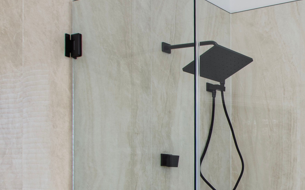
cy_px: 188
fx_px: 399
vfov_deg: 25.6
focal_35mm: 48
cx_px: 392
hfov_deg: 32.2
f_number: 8
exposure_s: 1/4
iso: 100
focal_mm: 10
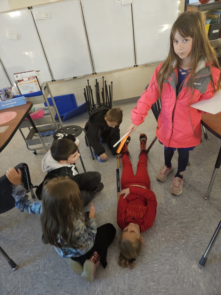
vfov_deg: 73.9
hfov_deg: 58.9
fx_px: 196
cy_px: 148
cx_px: 110
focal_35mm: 23
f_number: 1.8
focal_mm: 5.4
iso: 800
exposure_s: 1/24
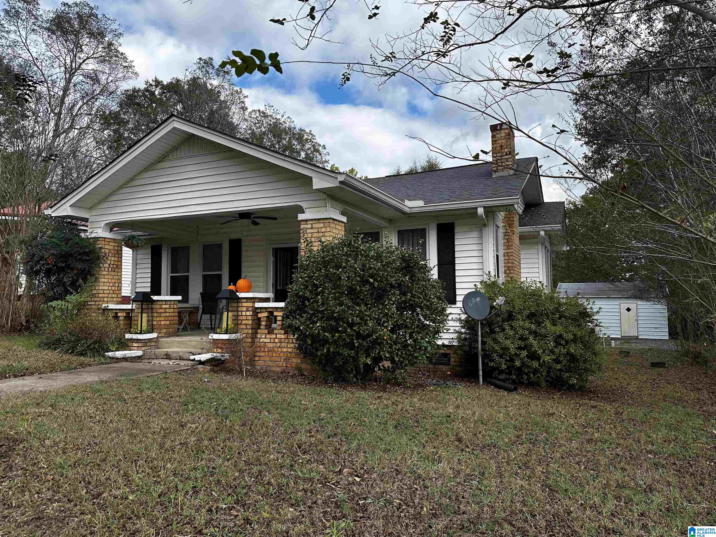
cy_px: 268
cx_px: 358
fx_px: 496
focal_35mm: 24
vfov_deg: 56.8
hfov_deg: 71.6
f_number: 1.78
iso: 80
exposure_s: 1/1256
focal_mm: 6.86
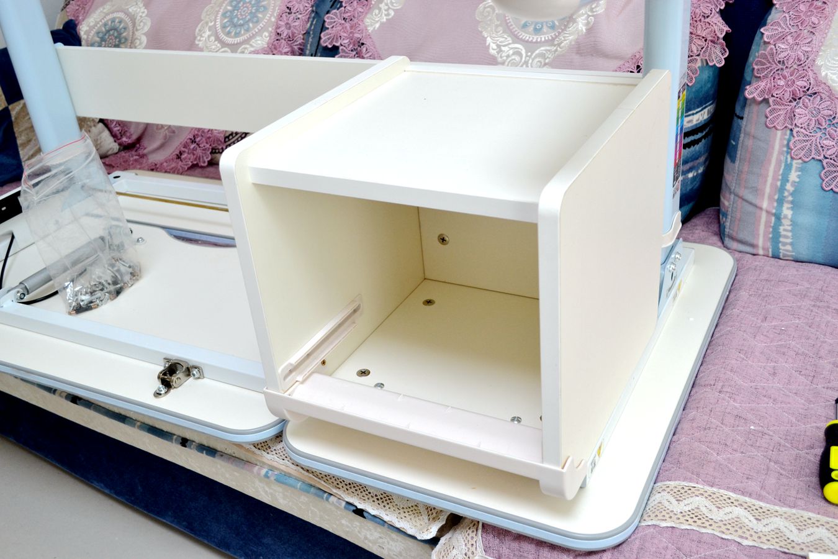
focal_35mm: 36
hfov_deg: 53.1
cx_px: 419
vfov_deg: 36.9
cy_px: 280
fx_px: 838
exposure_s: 1/100
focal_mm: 24
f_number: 5
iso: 400
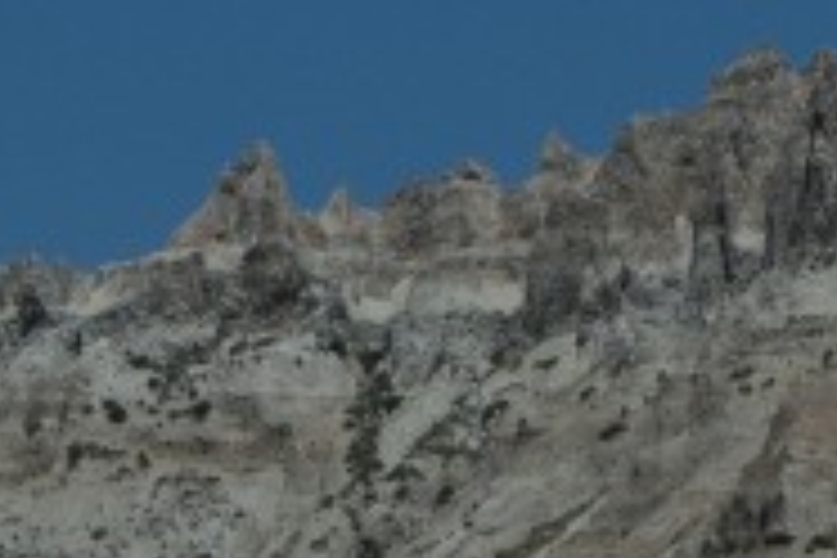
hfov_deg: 3.4
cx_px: 1656
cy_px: -662
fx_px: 13917
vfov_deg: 2.3
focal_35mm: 599
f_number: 11
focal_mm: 55
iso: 200
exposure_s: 1/500
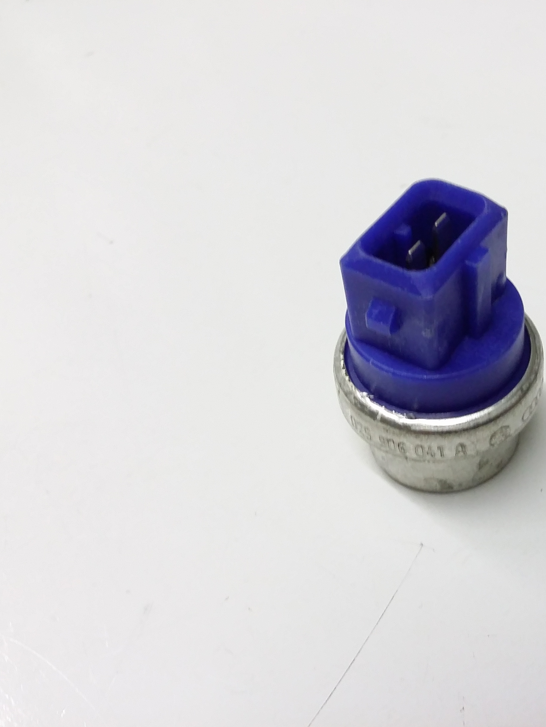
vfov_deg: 43.8
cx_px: 434
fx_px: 904
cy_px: 364
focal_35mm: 43
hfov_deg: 32.7
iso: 160
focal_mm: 3.4
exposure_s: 1/15
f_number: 2.4
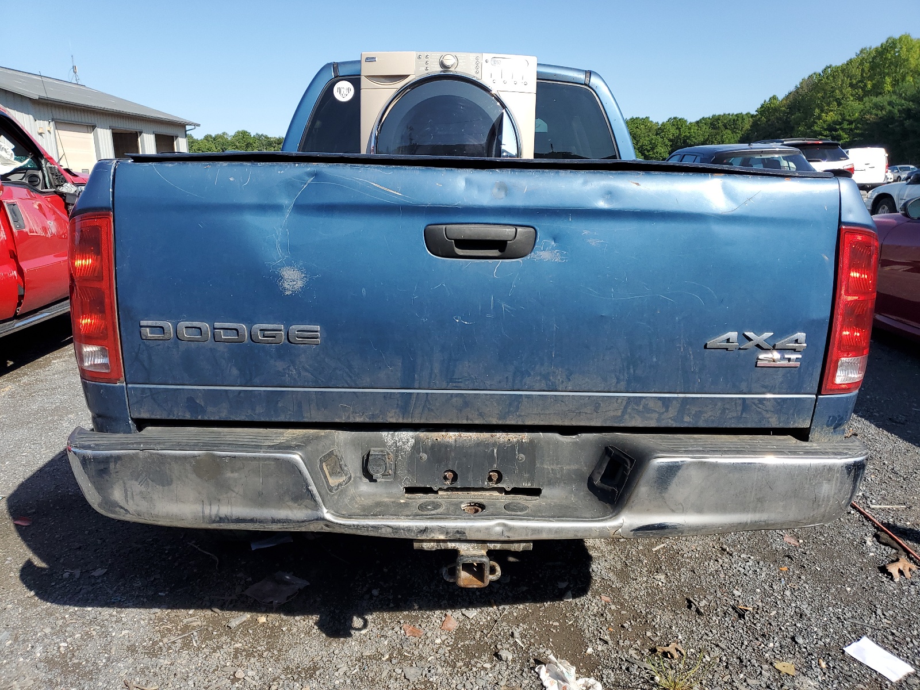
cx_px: 460
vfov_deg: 53.1
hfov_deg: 67.3
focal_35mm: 26
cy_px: 345
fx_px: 691
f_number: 1.5
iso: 50
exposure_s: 1/2500
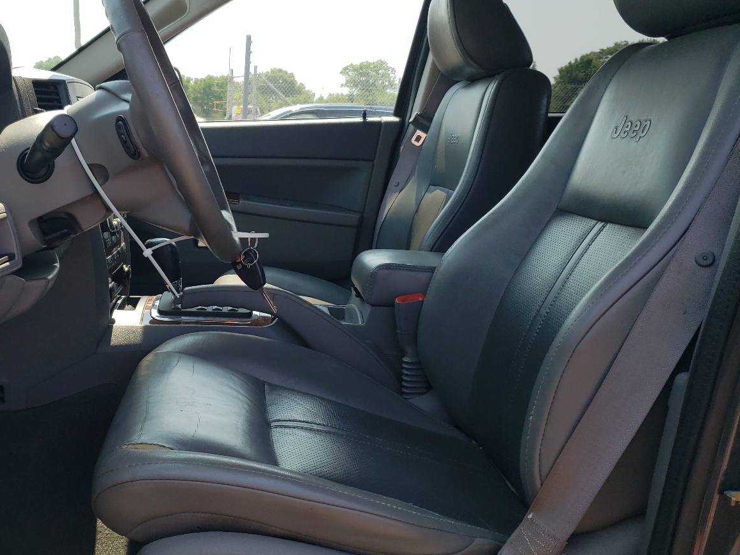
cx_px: 229
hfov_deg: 50.2
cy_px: 266
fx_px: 770
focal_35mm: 36
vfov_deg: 39.7
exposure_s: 1/909
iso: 50
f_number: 1.5
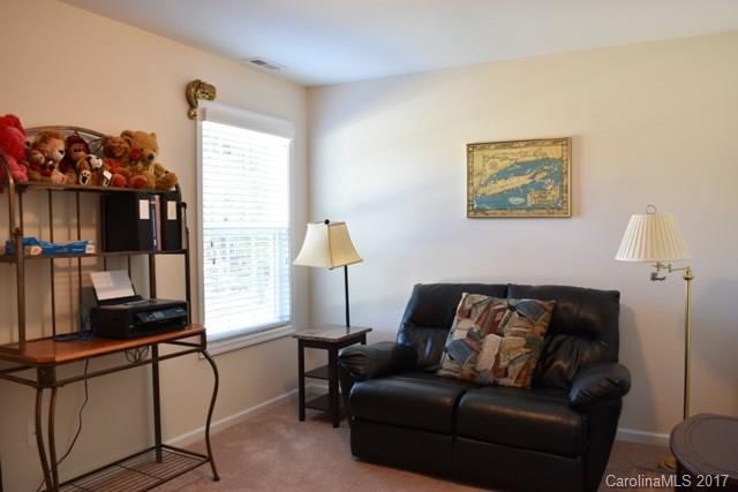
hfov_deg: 67.4
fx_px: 554
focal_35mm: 27
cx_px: 369
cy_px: 246
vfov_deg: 48.0
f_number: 5
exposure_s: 1/10
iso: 320
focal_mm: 18
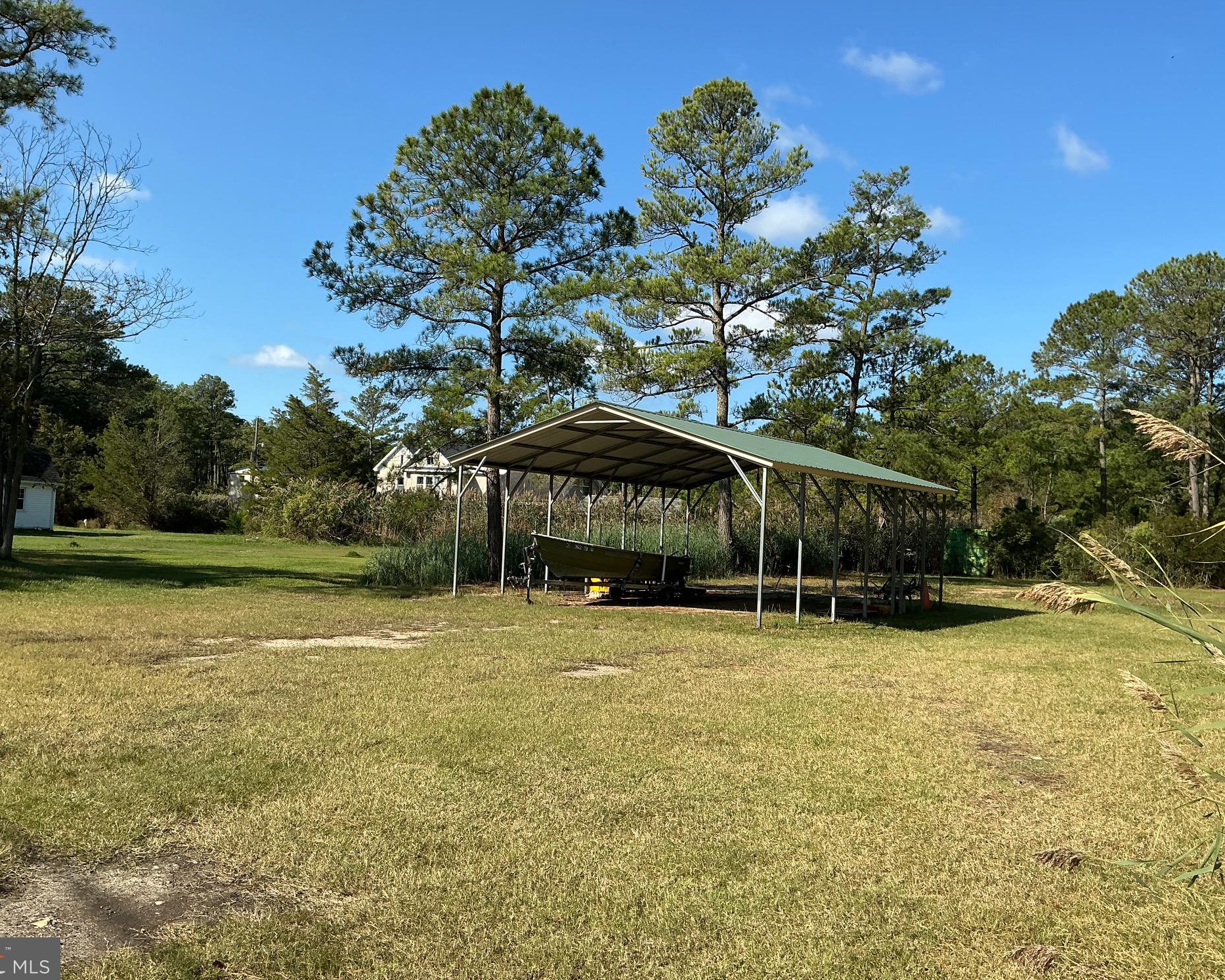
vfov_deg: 48.5
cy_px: 487
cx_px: 569
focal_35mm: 30
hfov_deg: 58.7
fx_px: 1088
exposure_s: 1/1577
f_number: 1.8
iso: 25
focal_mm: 3
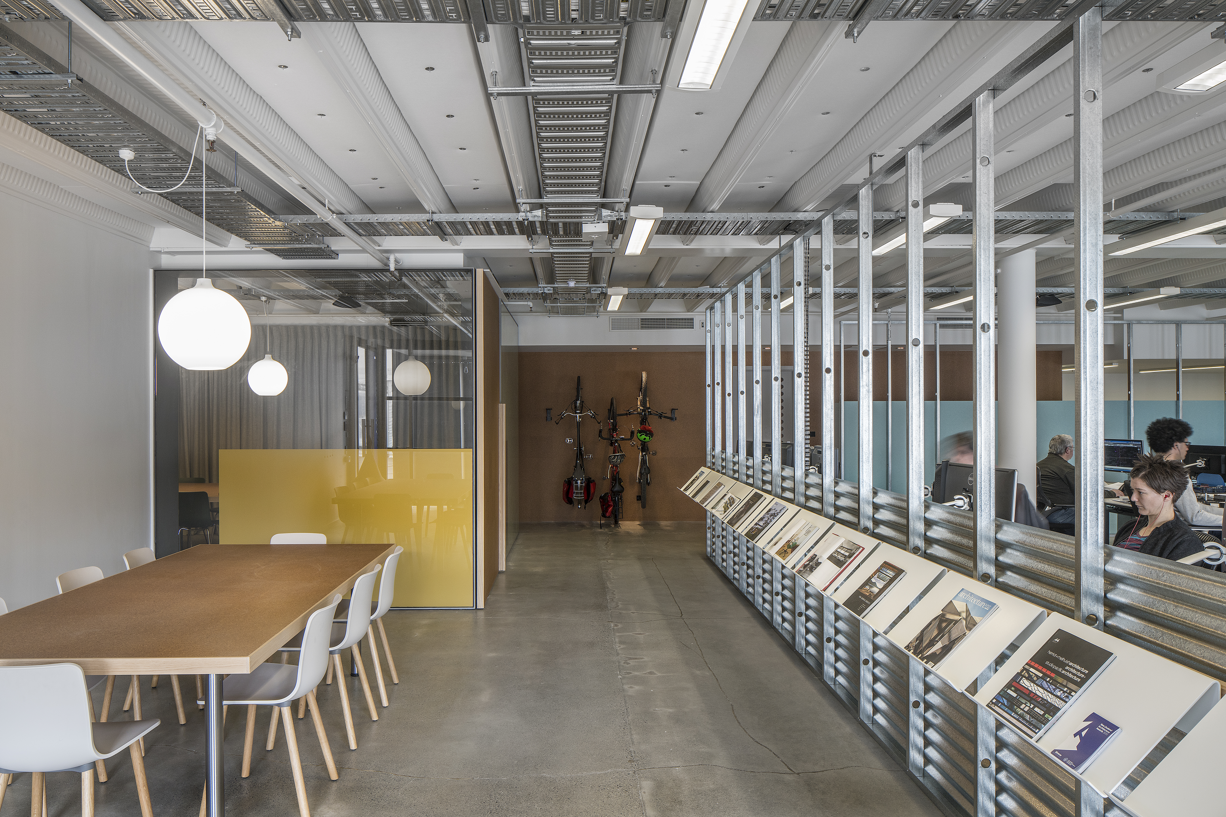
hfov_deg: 73.7
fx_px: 817
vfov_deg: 53.1
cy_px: 408
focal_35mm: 24
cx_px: 613
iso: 400
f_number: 13
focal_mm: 24
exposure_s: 1/3
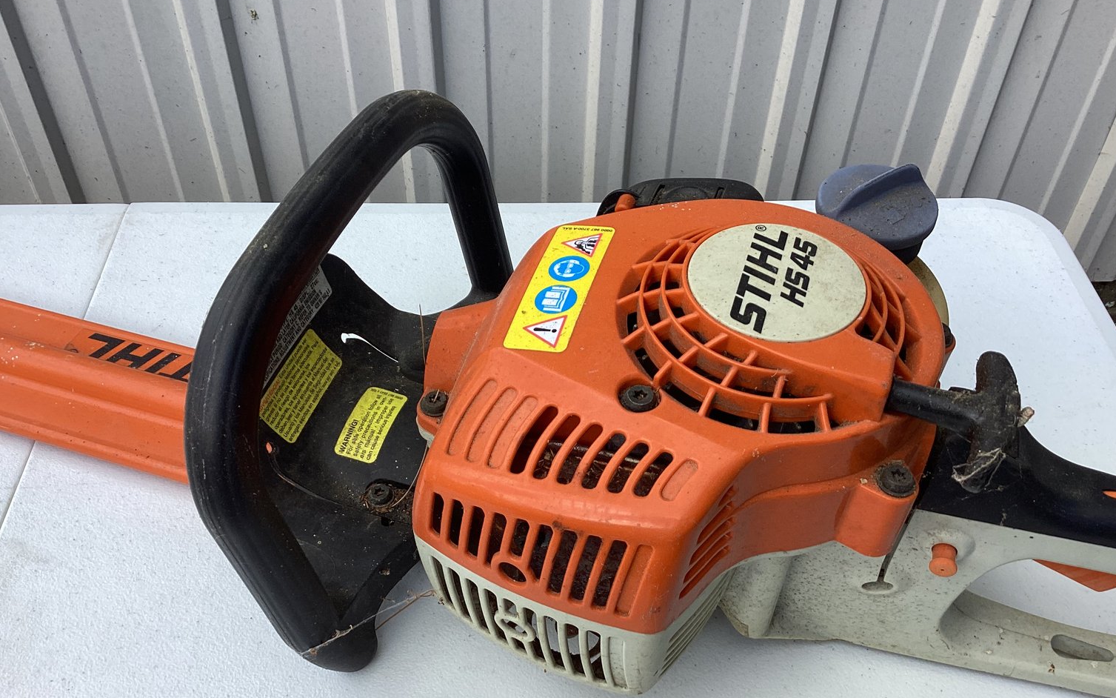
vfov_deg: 38.3
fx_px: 1004
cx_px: 559
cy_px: 386
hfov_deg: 58.1
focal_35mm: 33
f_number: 2.4
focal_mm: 3.3
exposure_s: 1/235
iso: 25
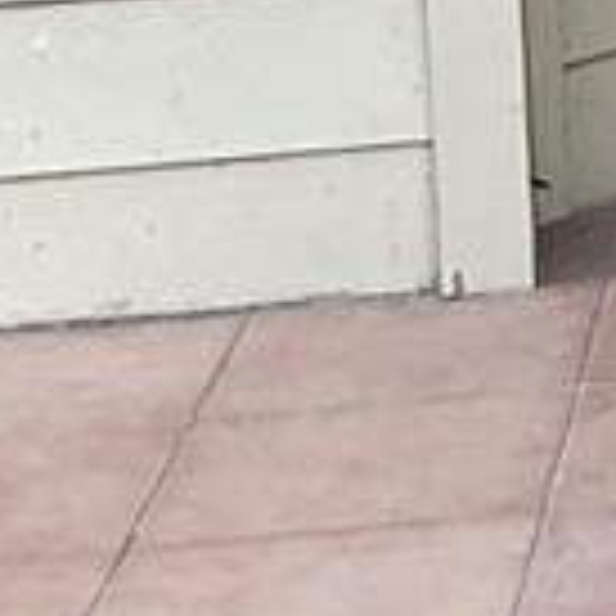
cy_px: -585
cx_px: 1682
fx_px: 4530
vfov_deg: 7.5
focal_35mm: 225
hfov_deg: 7.1
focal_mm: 3
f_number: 1.8
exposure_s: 1/122
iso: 32
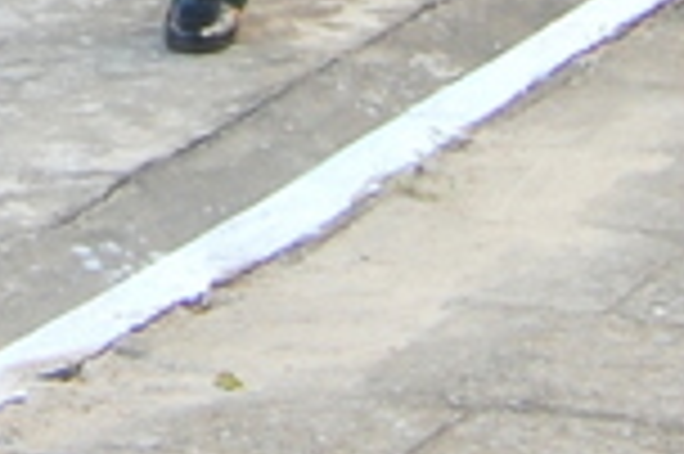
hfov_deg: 7.8
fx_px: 4878
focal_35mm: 257
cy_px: -951
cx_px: -554
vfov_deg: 5.0
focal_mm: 26
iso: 400
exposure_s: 1/125
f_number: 5.6
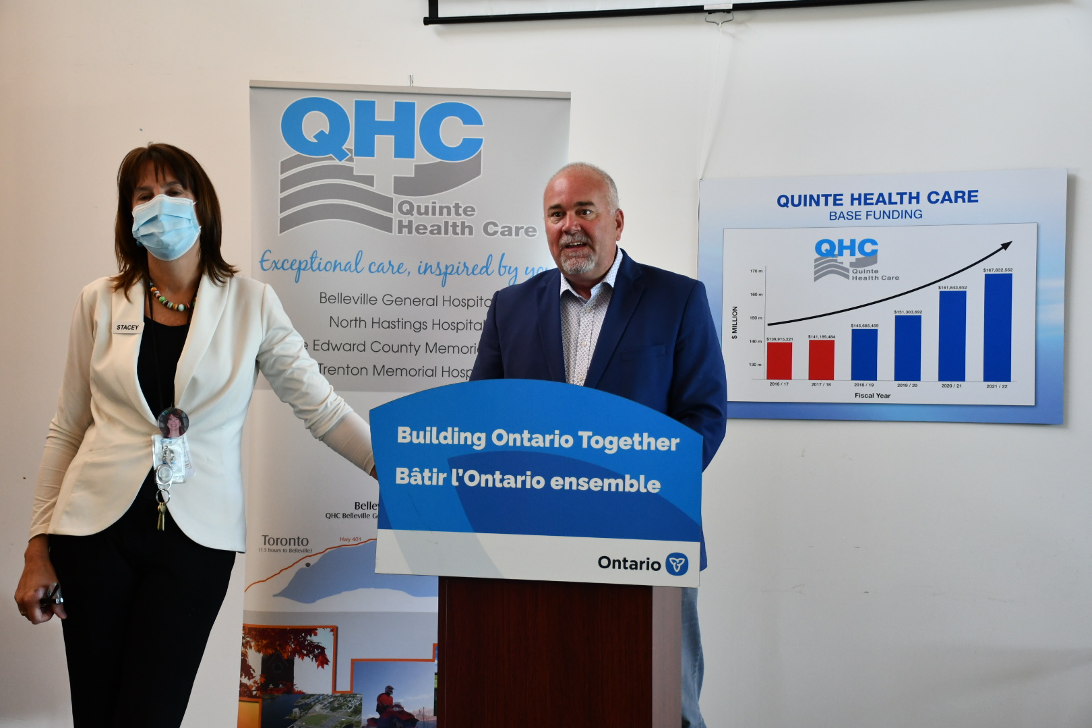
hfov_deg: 35.1
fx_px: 1729
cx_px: 546
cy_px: 364
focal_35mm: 57
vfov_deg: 23.8
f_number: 4.2
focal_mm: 38
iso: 900
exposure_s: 1/125
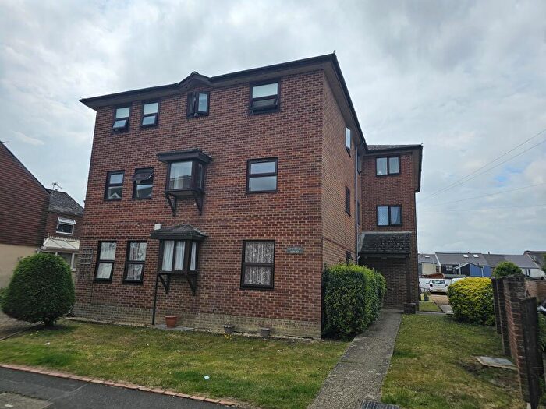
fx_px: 363
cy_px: 204
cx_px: 273
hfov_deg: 73.9
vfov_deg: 58.9
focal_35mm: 23
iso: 16
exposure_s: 1/1493
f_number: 1.7
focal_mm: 6.3
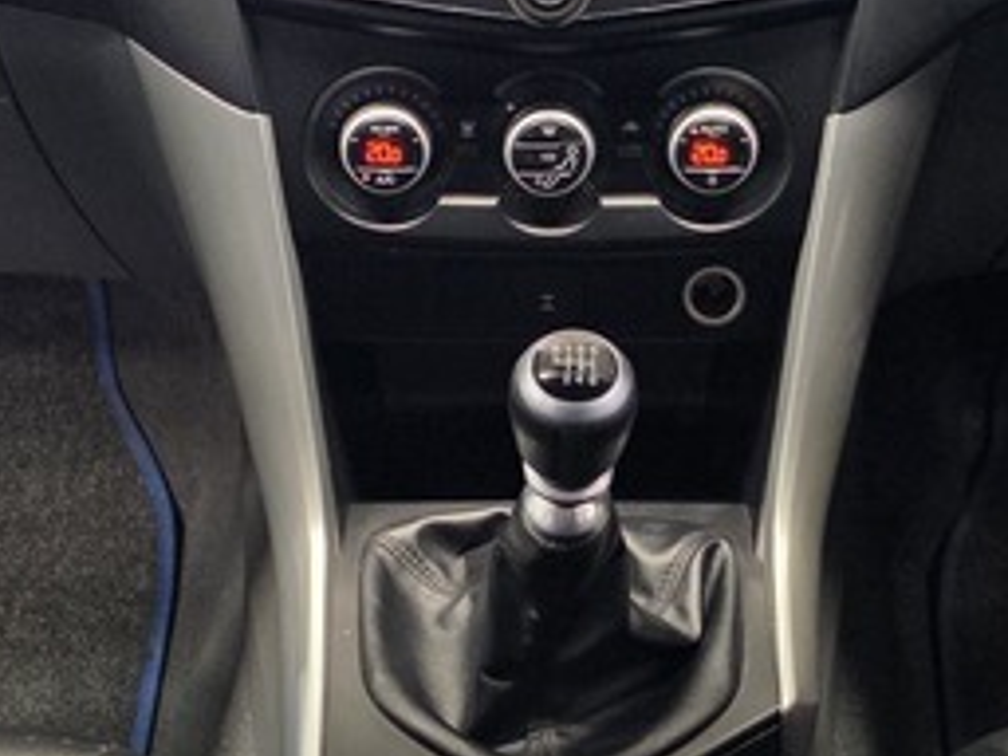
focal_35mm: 92
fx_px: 2679
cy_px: 410
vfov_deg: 16.1
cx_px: 579
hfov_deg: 21.3
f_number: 1.7
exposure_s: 1/100
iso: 250
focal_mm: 6.25
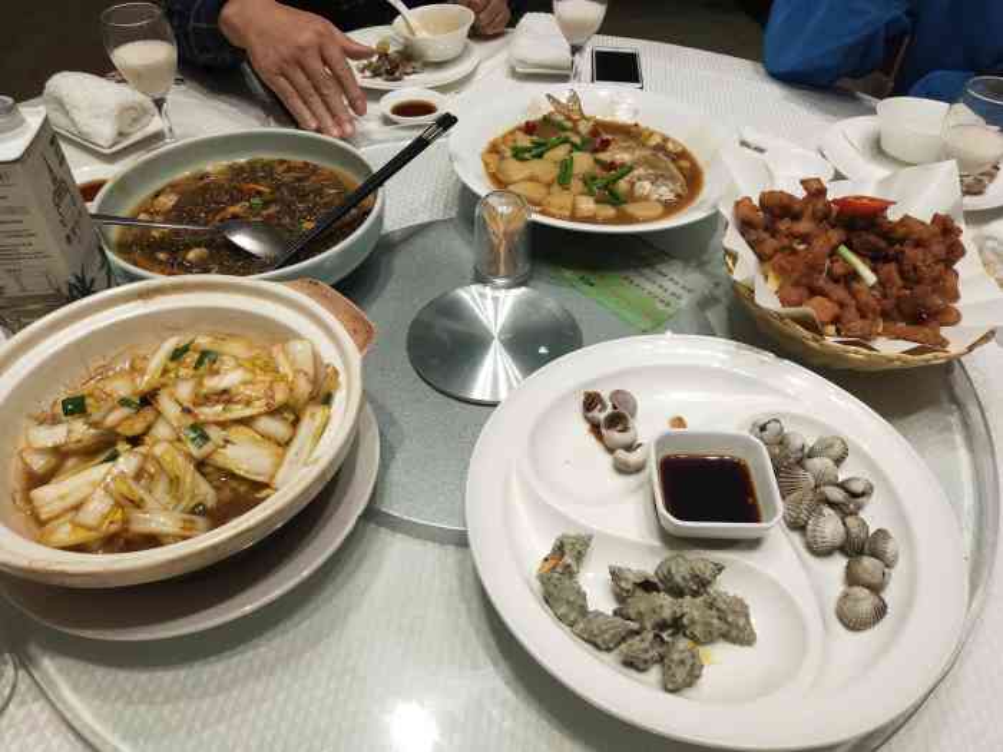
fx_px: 869
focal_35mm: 30
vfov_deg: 46.8
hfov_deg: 60.0
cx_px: 502
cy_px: 376
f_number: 1.8
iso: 64
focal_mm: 3.95
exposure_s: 1/100
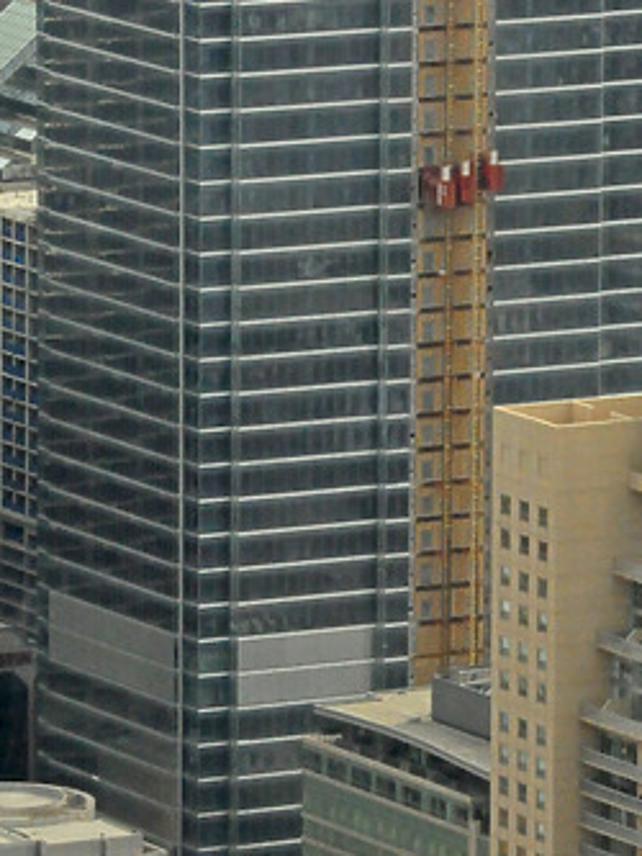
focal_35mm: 436
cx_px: 424
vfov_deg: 4.5
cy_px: 478
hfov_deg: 3.4
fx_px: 10775
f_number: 29
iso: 3200
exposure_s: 1/80
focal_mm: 112
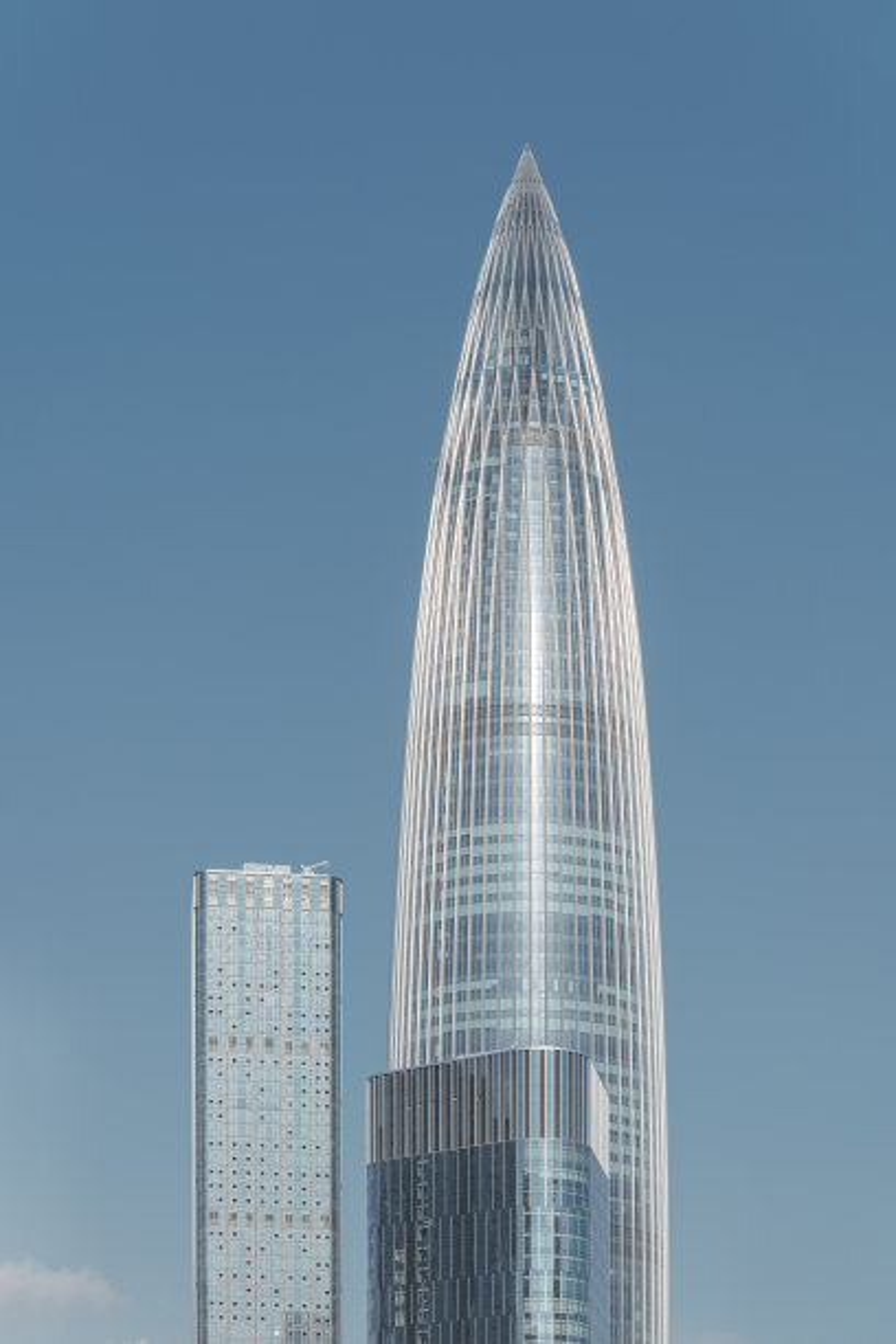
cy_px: 672
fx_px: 3434
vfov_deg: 22.1
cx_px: 448
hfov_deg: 14.9
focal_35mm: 92
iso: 64
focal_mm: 92
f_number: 8
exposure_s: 1/640
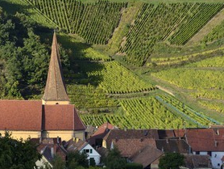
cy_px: 69
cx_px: 115
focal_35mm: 203
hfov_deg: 9.7
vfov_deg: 7.3
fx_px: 1315
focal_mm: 140
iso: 200
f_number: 10
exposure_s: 1/200
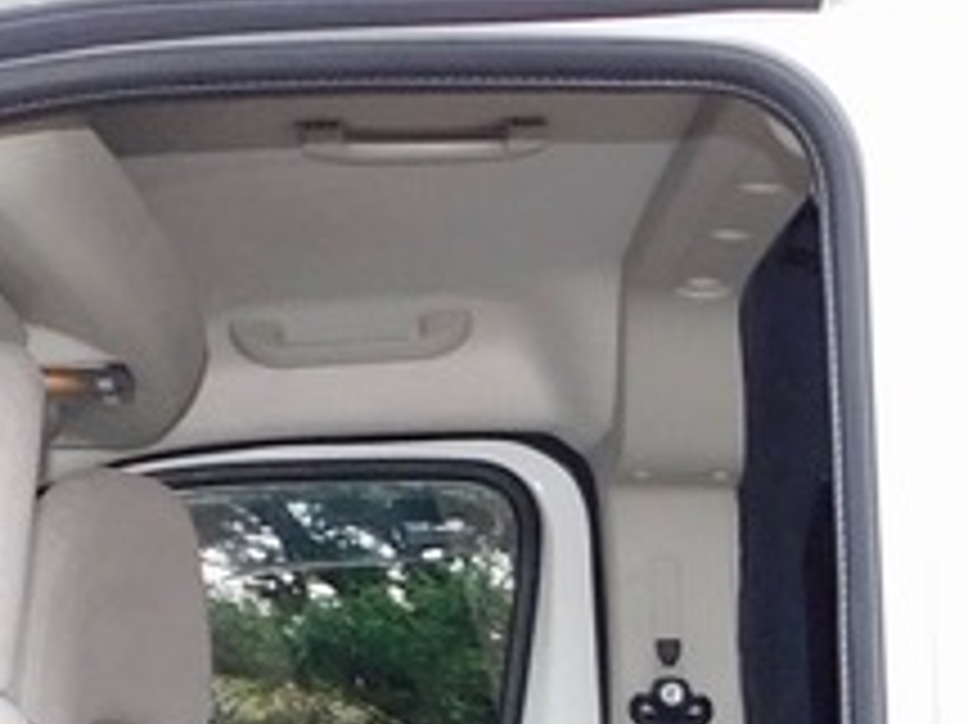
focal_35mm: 137
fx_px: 3829
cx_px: 1778
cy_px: 1174
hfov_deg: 13.0
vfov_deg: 10.4
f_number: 3
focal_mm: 4
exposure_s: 1/160
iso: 125
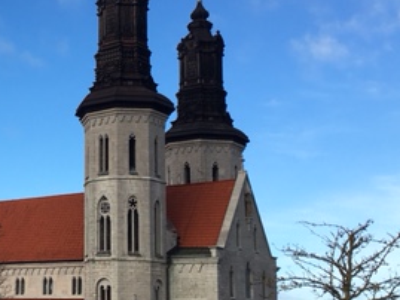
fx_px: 798
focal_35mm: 69
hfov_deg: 26.7
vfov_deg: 21.3
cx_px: 7
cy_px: 175
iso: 25
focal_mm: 4.15
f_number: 2.2
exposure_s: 1/1166
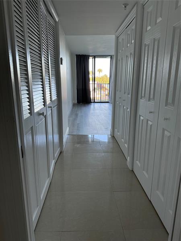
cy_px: 120
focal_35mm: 24
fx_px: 167
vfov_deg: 71.6
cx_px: 90
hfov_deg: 56.8
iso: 200
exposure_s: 1/62
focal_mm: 6.76
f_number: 1.78
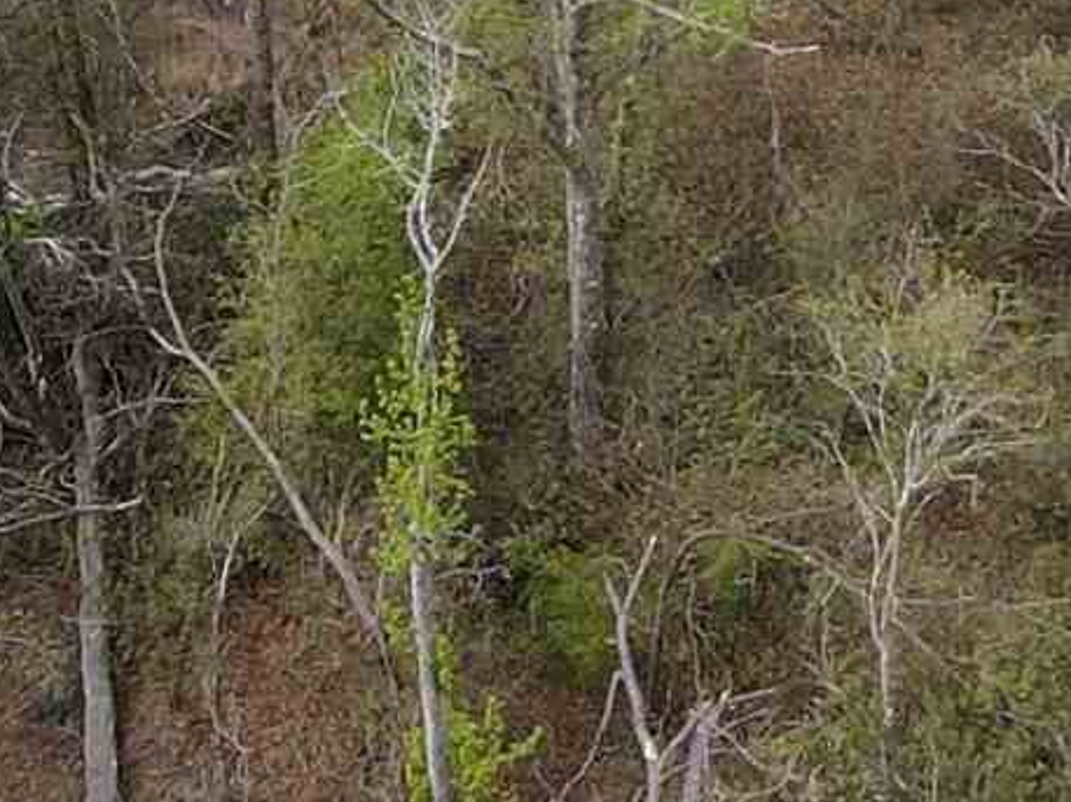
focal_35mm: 161
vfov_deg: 8.6
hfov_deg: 12.1
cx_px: 1183
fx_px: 4979
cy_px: -881
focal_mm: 4.5
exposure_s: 1/350
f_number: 2.8
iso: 100
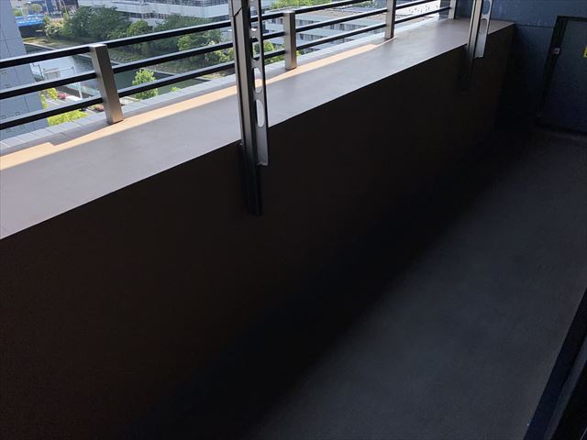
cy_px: 220
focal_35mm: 26
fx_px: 441
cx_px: 294
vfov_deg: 53.1
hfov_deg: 67.3
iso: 32
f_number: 1.8
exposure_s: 1/3413
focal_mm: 4.25
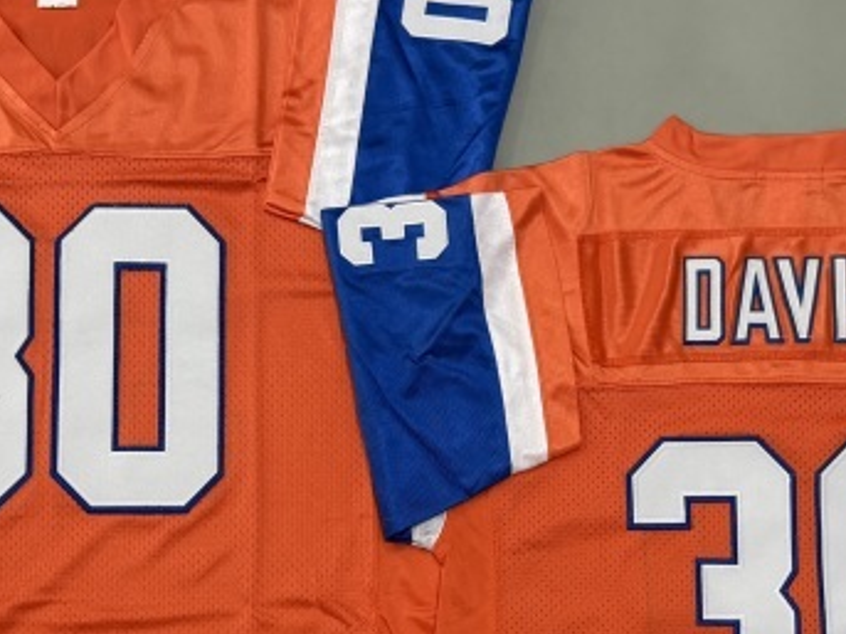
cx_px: 409
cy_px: 516
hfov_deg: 34.4
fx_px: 1368
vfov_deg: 25.6
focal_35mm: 56
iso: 200
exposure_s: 1/100
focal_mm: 6.76
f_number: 1.78
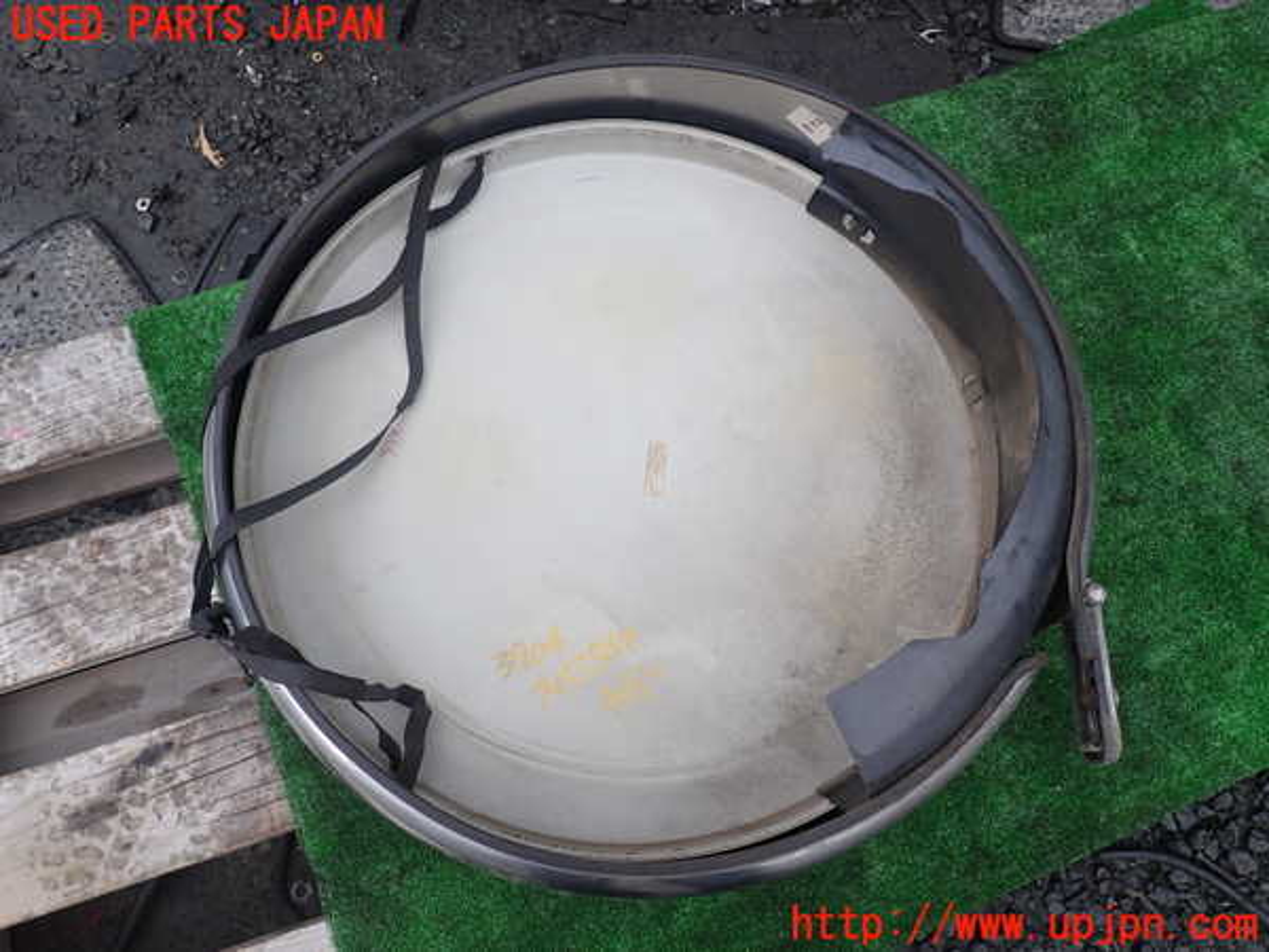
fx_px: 916
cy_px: 476
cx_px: 634
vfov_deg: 54.9
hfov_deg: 69.4
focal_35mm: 25
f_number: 2.8
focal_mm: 4.5
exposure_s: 1/125
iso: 100
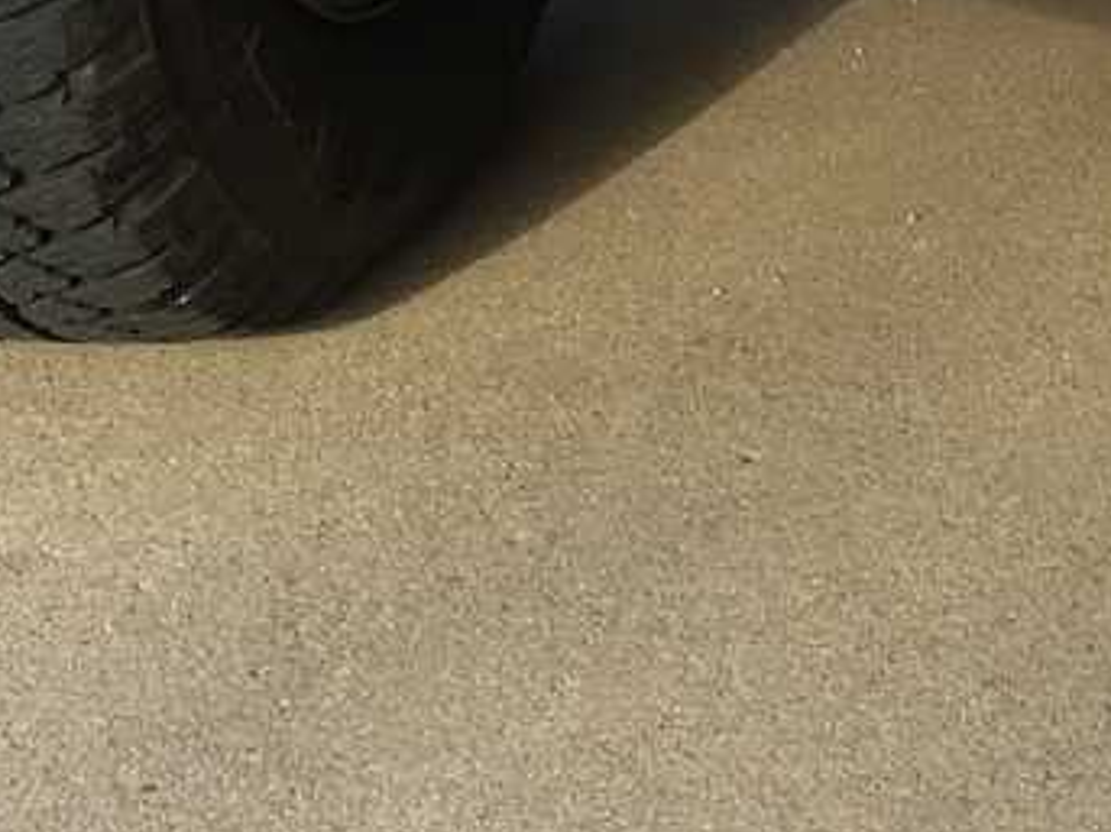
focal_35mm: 127
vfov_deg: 10.6
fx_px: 4075
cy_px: -902
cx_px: 1713
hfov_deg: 14.4
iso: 25
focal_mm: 4.15
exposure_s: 1/222
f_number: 2.2
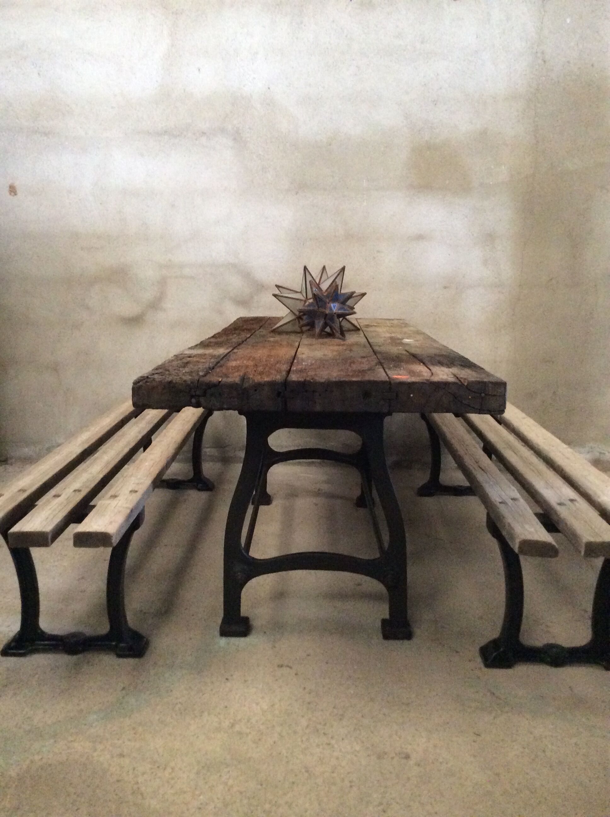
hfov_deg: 44.1
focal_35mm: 32
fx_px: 754
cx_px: 305
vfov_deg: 56.9
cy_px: 408
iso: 400
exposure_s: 1/17
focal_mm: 3.3
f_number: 2.4
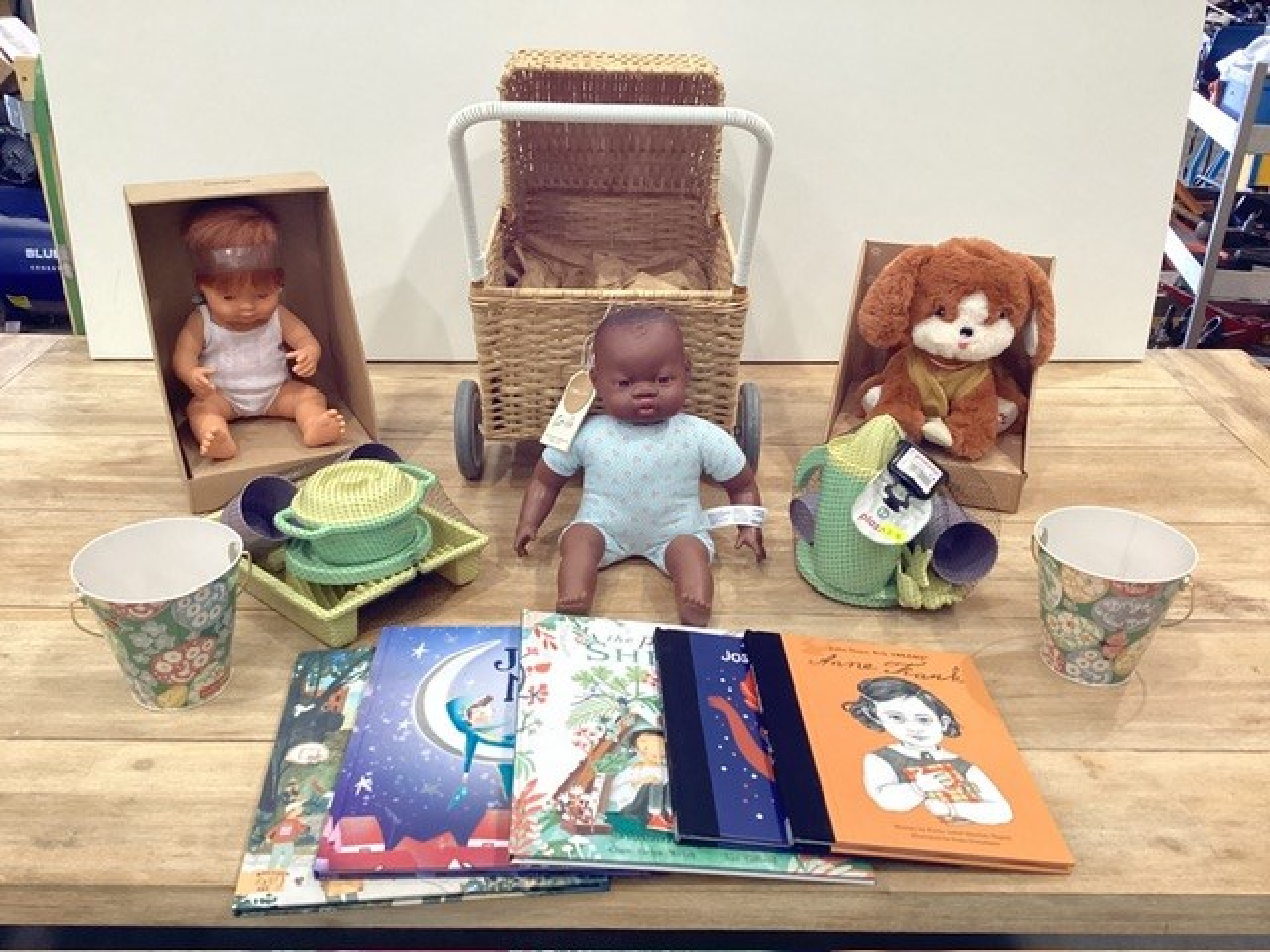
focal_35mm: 31
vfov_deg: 45.4
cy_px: 476
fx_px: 1137
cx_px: 635
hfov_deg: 58.4
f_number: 2.4
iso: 160
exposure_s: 1/50
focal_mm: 3.3
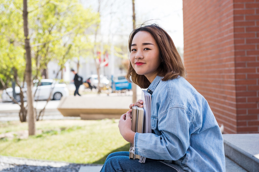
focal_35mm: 71
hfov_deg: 28.5
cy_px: 86
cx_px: 130
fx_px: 511
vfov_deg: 19.2
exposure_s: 1/640
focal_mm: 70
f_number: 5
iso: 250
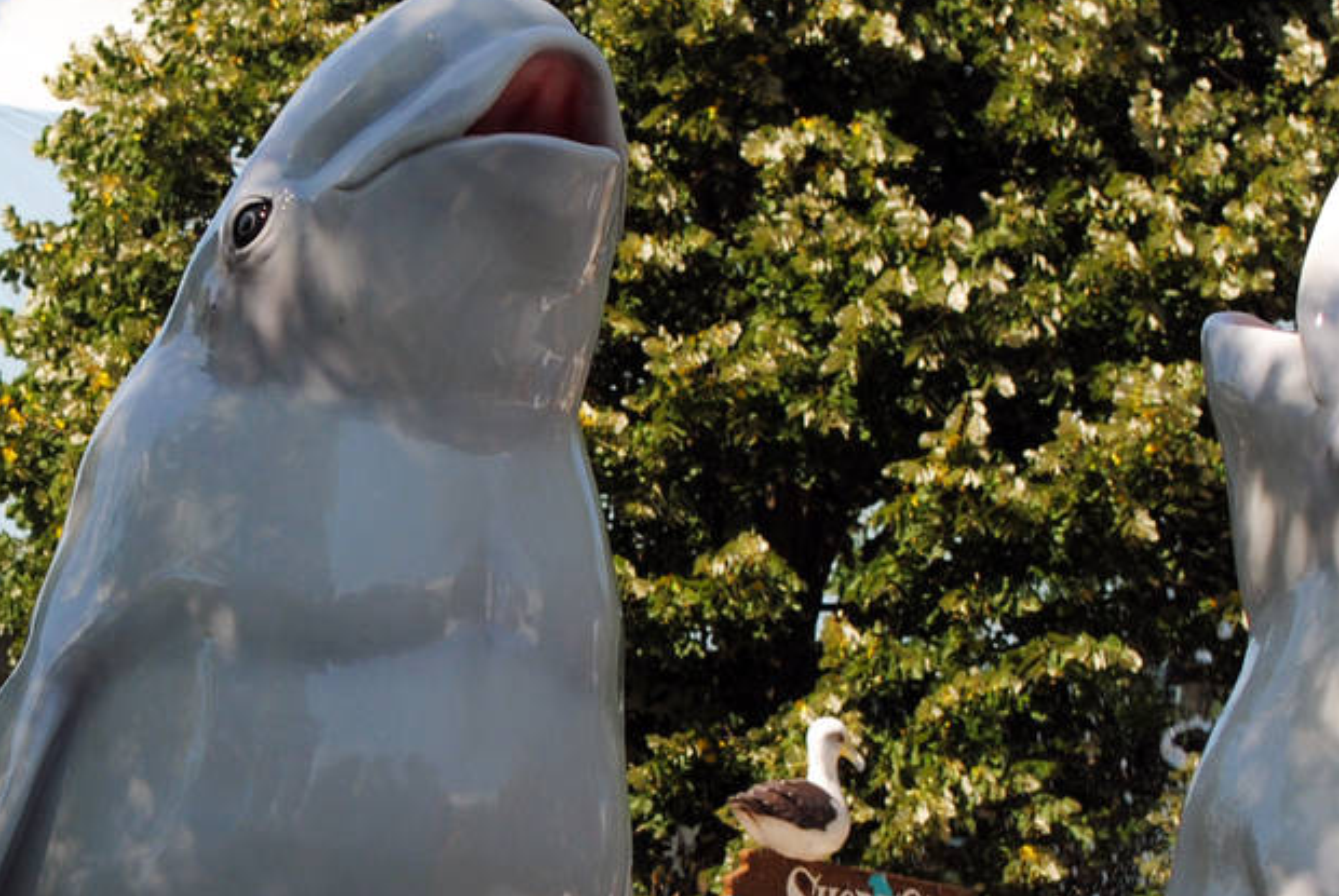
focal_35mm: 271
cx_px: 305
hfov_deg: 7.6
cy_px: 554
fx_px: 10091
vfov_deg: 5.1
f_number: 5.6
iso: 140
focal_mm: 70
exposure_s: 1/500
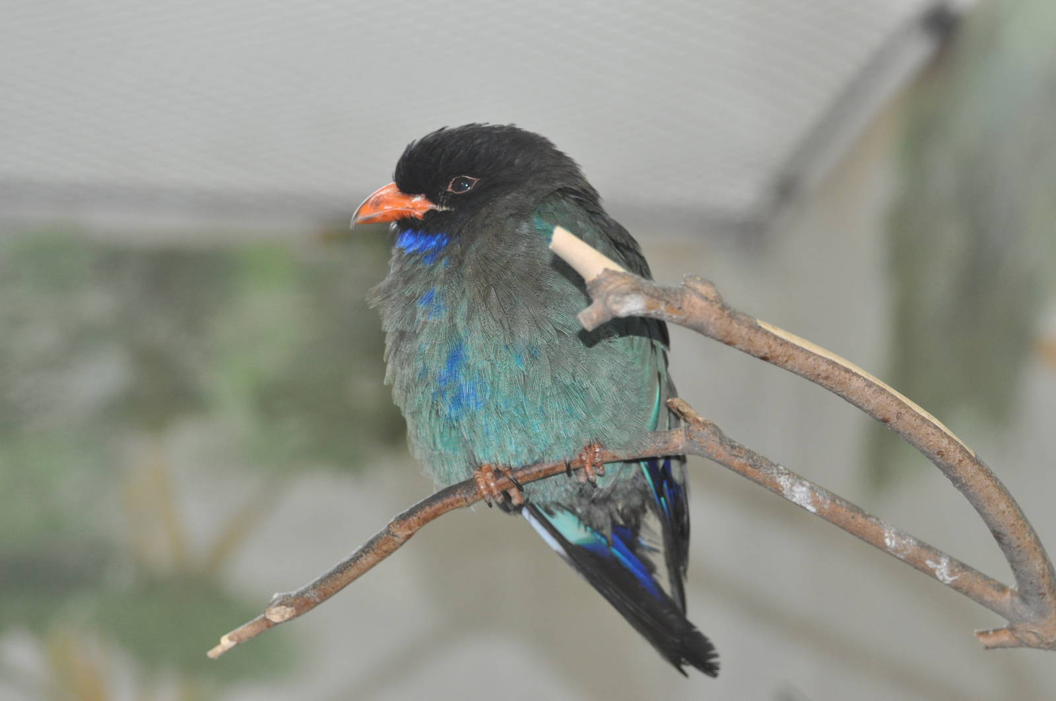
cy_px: 350
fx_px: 3516
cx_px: 528
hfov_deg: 17.1
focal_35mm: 120
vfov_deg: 11.4
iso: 800
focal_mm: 80
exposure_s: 1/60
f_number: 4.5
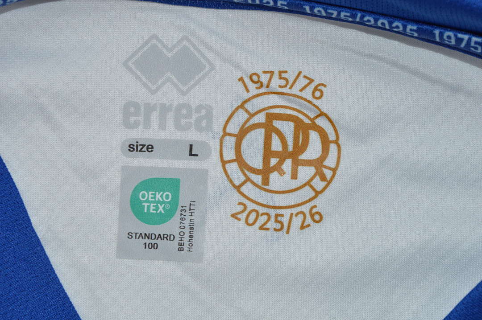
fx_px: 2107
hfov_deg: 13.1
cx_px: 241
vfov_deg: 8.7
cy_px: 160
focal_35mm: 158
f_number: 16
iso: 400
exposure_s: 1/200
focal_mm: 105
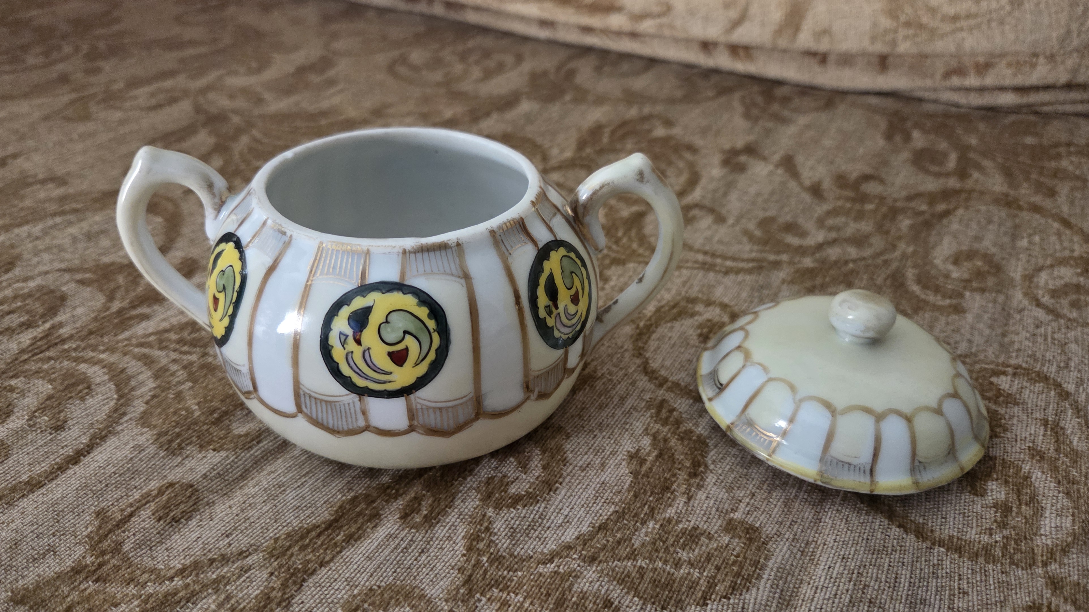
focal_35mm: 26
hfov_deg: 71.9
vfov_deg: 44.4
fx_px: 751
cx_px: 547
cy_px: 326
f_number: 1.8
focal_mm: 5.4
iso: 2000
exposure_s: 1/120
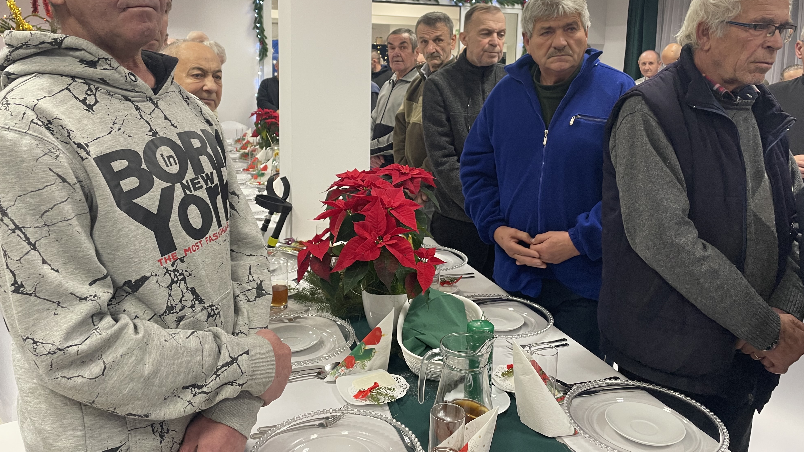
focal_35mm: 29
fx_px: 618
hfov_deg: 66.1
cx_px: 408
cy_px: 147
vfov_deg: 39.6
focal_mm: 4.2
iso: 125
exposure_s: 1/79
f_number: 1.6
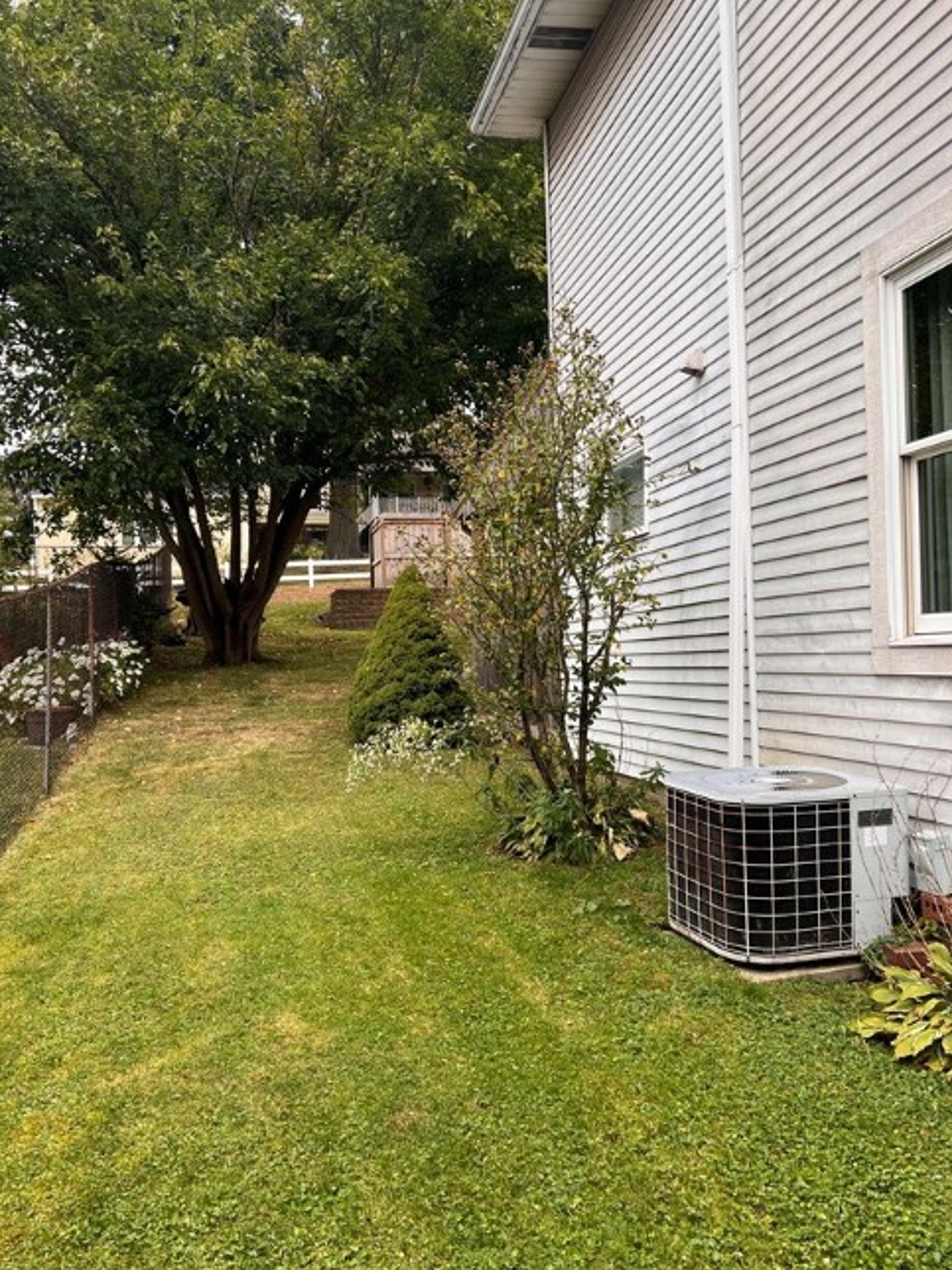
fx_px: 1137
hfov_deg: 45.4
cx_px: 440
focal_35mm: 31
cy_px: 633
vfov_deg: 58.4
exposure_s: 1/137
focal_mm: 5.7
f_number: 1.5
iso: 32
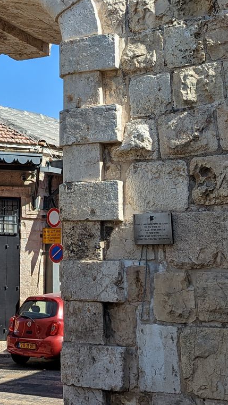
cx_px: -14
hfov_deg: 17.7
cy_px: 76
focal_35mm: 66
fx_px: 709
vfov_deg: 31.0
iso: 40
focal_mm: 6.81
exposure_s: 1/1742
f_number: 1.85
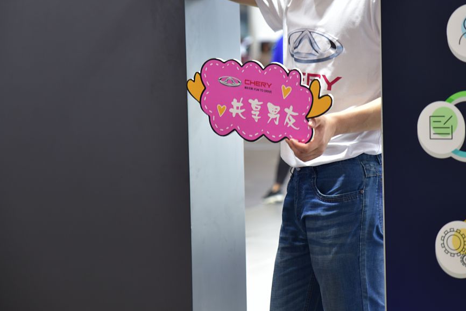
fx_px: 1256
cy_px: 118
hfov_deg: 21.0
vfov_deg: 14.1
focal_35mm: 97
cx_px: 293
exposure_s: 1/15
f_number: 2.8
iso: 100
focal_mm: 70
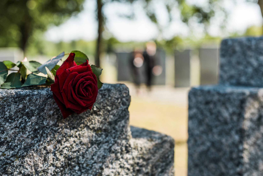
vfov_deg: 27.0
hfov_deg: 39.6
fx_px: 365
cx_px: 132
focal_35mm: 50
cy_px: 88
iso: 100
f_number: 3.5
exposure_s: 1/400
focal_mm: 50
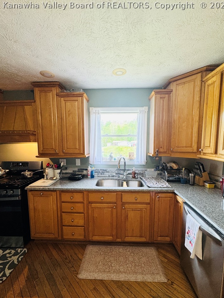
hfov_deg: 81.7
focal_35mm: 15
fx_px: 129
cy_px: 158
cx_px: 111
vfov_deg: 98.1
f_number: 2.2
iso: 160
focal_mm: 2.22
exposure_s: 1/99
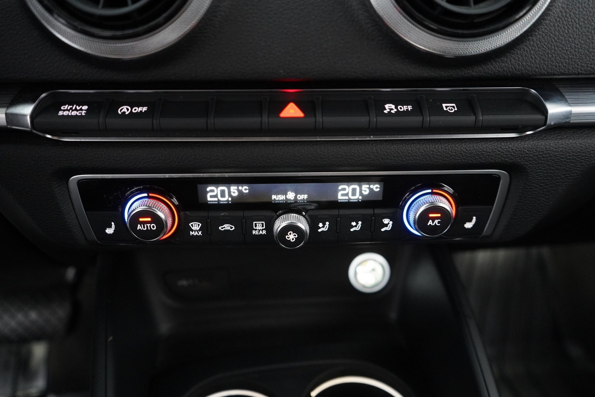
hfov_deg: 63.7
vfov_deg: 45.0
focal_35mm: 29
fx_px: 479
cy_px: 198
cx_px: 298
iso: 8000
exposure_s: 1/40
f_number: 3.5
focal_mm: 29
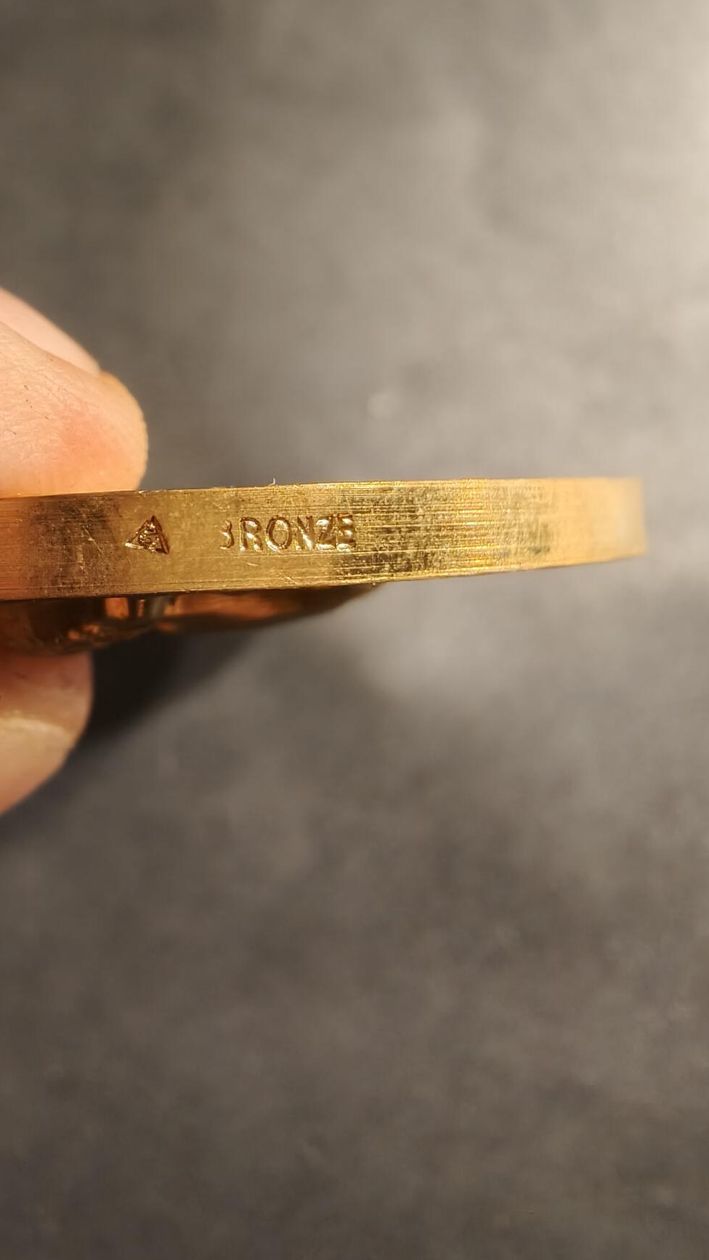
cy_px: 633
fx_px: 869
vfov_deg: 71.9
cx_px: 263
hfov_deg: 44.0
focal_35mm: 26
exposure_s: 1/72
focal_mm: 2.32
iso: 200
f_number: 2
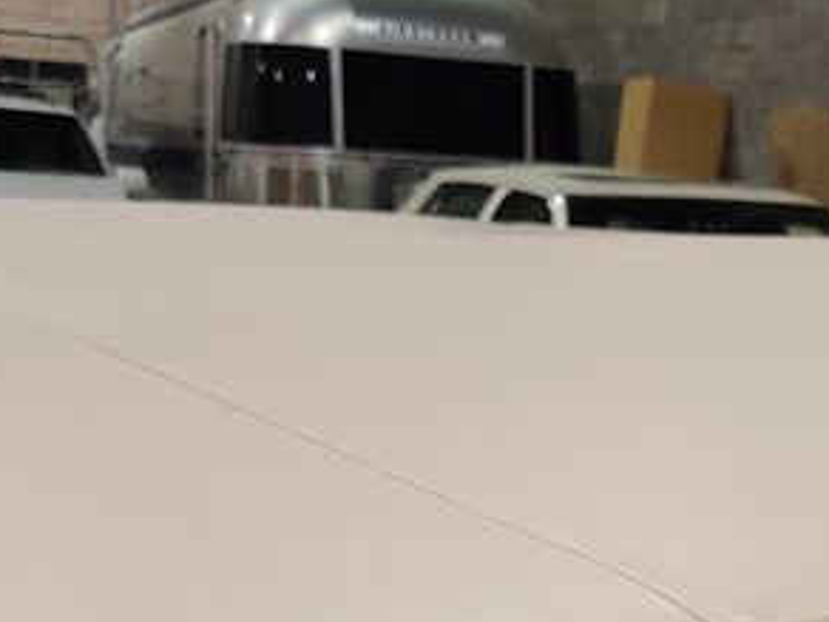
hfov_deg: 33.1
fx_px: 1365
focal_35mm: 57
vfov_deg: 24.7
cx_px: 619
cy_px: 585
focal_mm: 5.4
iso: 64
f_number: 1.8
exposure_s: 1/60
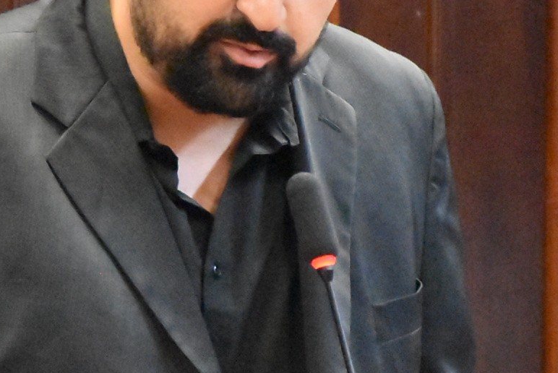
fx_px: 9012
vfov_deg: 2.4
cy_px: 283
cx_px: 161
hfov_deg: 3.5
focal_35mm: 581
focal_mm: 100
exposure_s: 1/80
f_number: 5.6
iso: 12800
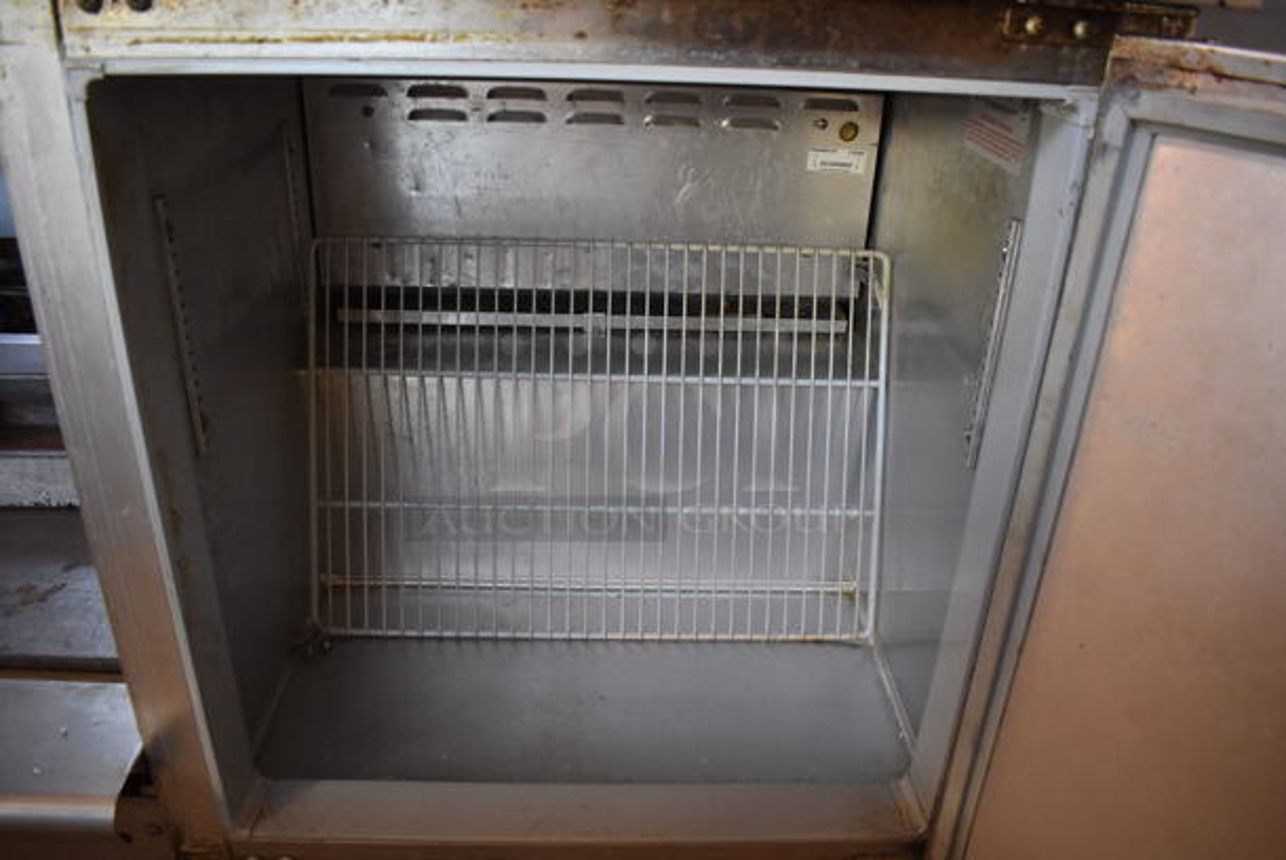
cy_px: 430
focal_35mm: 27
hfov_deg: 67.3
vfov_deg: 48.0
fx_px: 965
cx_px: 643
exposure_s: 1/125
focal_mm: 18
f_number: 3.5
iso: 2000
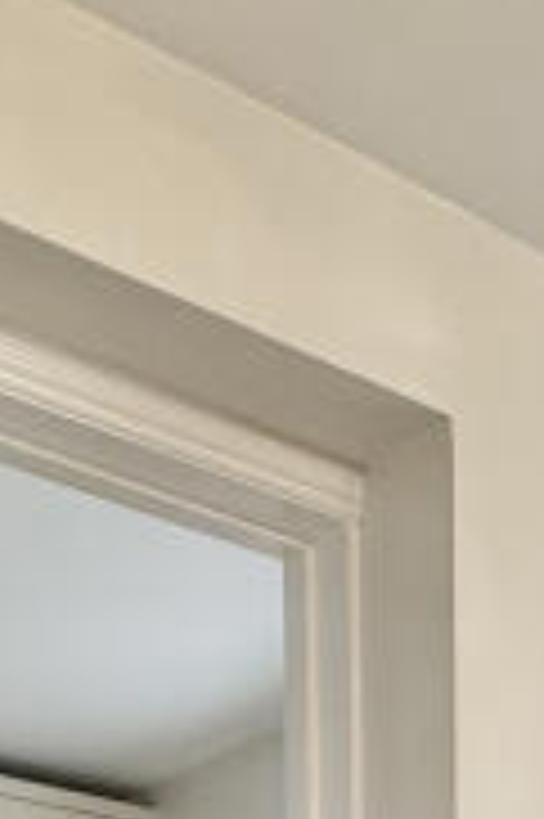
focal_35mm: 82
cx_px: 1003
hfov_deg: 14.5
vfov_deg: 19.8
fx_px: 1862
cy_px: 1377
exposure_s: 1/100
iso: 200
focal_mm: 2.22
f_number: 2.2
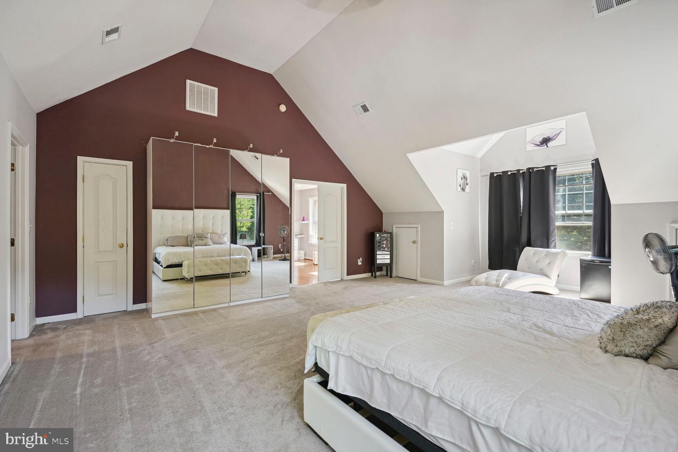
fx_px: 301
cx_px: 339
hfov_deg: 96.7
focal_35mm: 16
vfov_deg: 73.7
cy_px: 226
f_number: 9
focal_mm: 16
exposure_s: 1/50
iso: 800
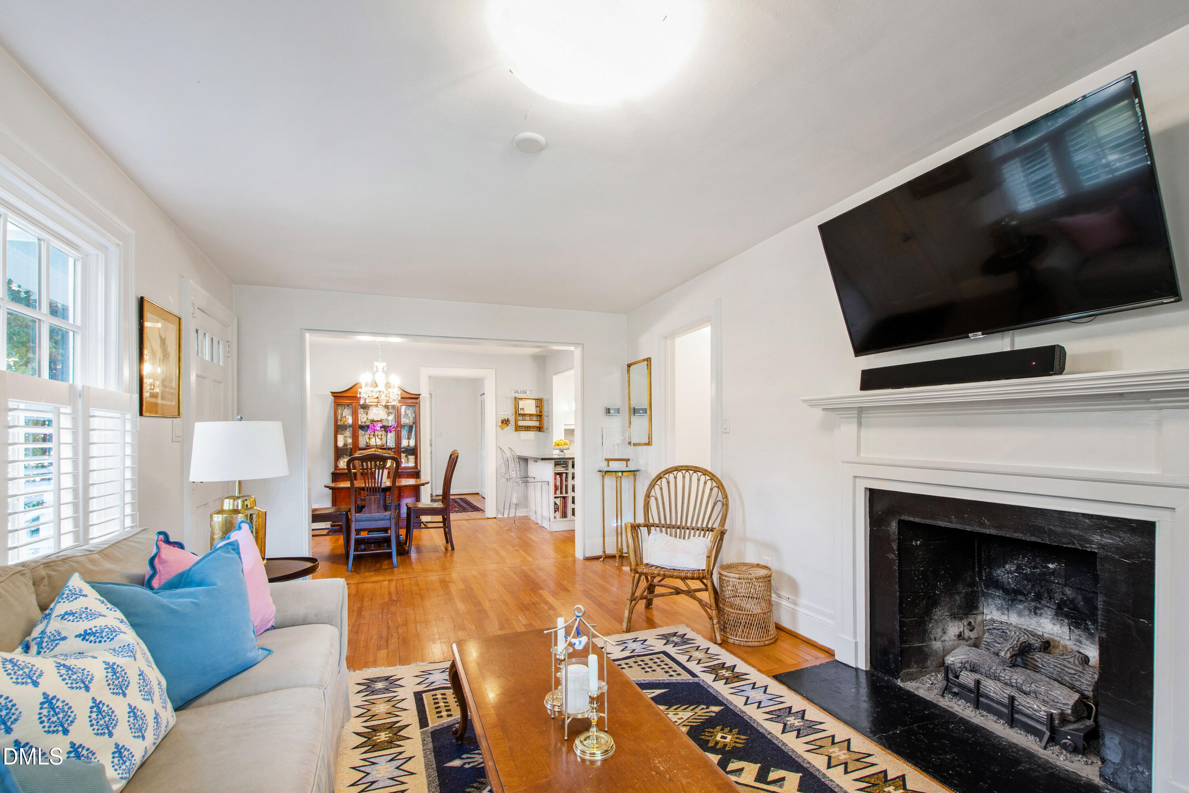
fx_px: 495
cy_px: 396
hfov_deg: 100.4
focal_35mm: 15
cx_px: 594
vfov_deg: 77.3
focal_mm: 10
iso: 100
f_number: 8
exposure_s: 1.3
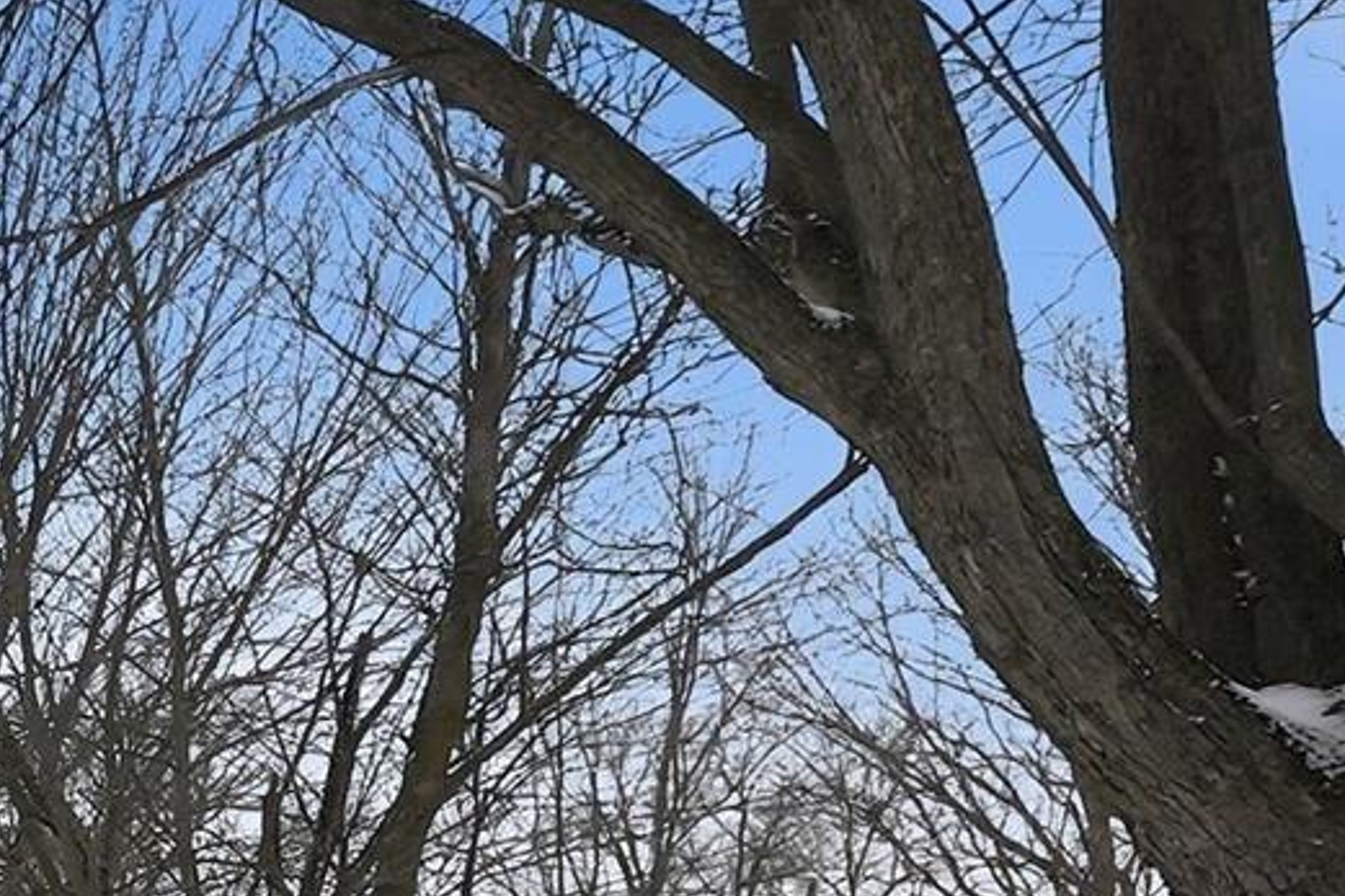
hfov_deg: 18.0
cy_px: 1199
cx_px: -1412
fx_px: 2689
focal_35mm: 72
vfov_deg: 17.6
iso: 100
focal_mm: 10.5
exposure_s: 1/1000
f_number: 4
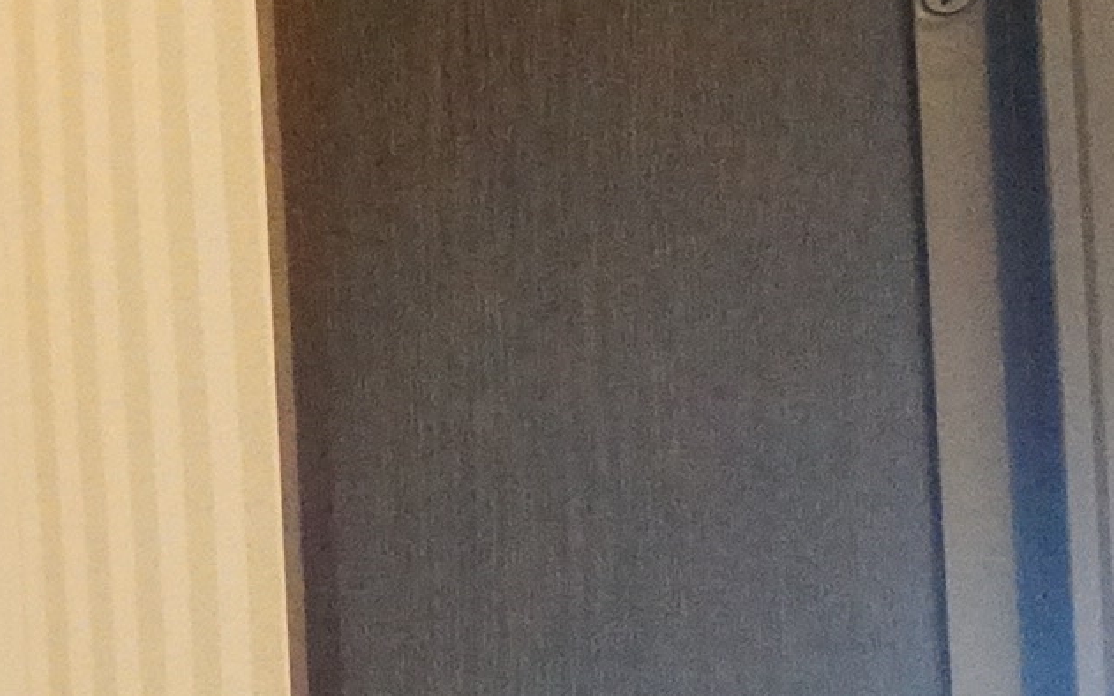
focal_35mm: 103
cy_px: 1302
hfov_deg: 11.3
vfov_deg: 11.6
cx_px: -2254
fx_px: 3126
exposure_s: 1/400
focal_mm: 16
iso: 16000
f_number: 5
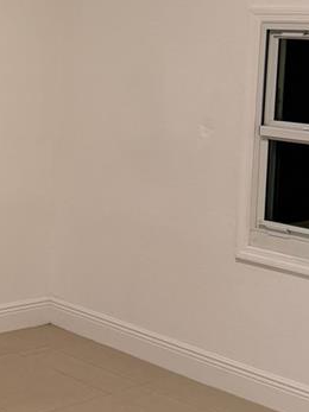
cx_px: -76
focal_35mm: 83
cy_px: 102
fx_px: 988
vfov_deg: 23.3
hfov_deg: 16.9
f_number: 1.78
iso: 160
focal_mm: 6.76
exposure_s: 1/60
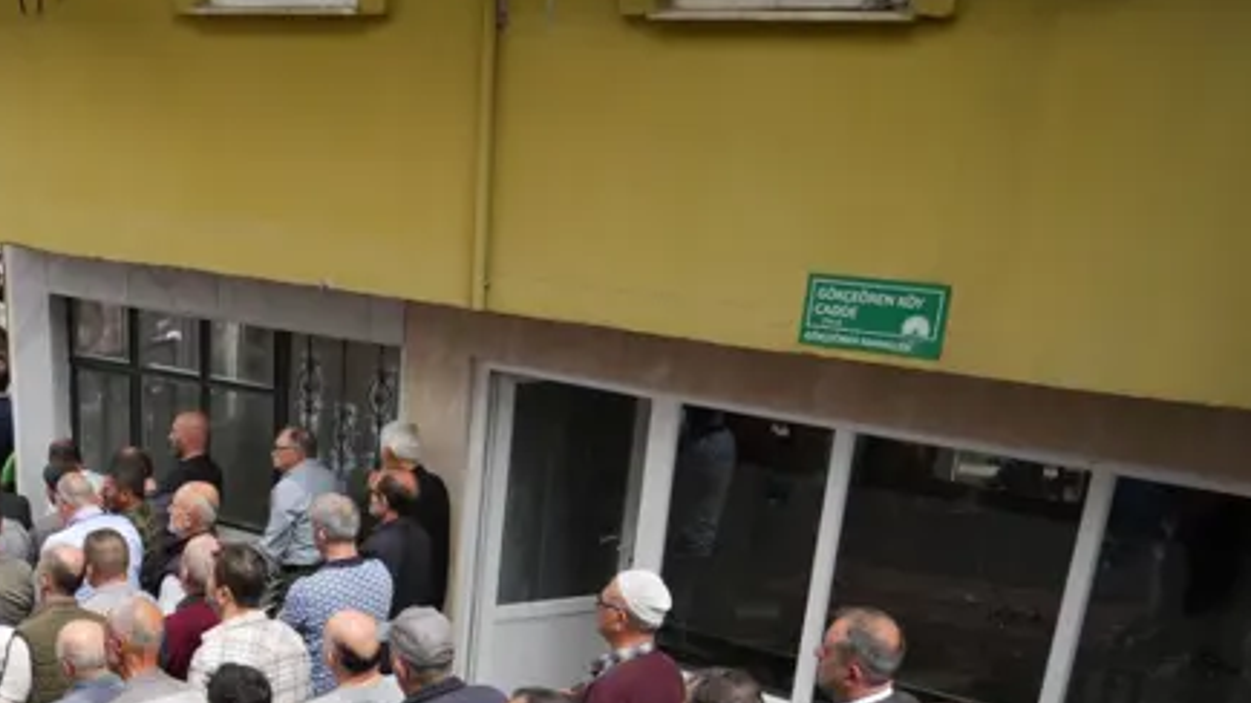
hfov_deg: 37.8
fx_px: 1692
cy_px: 726
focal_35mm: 51
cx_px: 121
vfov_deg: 22.5
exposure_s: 1/320
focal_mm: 24
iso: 320
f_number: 7.1
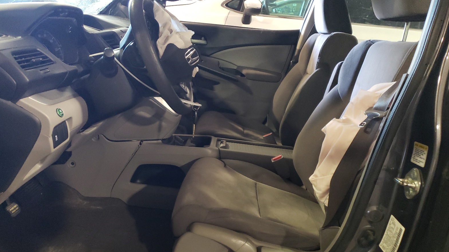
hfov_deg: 66.1
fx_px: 345
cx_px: 224
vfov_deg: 40.2
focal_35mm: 29
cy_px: 135
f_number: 1.5
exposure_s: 1/30
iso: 358
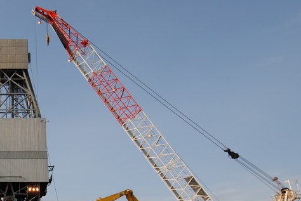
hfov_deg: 44.2
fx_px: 318
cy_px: 143
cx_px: 9
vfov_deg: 34.6
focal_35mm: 38
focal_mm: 10
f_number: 8
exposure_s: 1/250
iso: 100
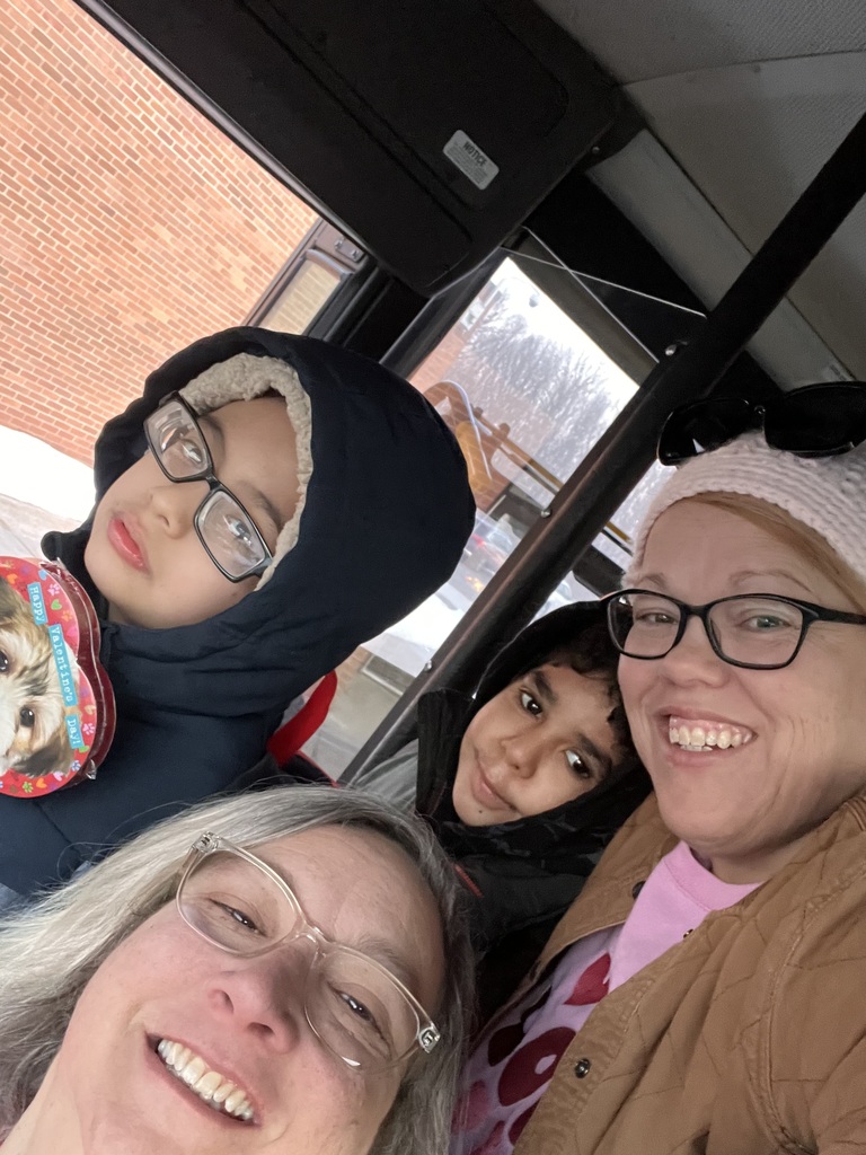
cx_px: 433
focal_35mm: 30
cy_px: 578
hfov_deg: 46.8
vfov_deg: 60.0
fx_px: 1001
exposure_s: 1/23
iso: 800
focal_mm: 2.71
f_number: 2.2
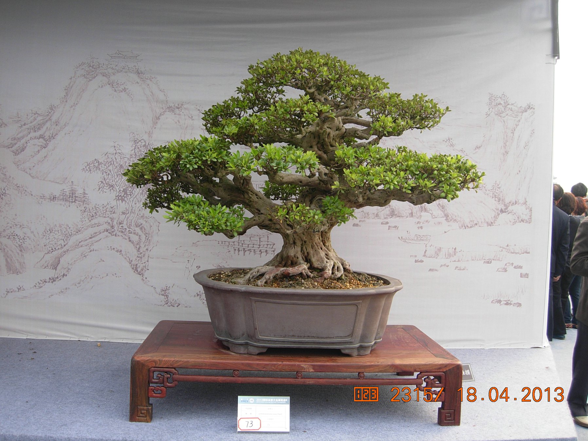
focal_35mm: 36
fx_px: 612
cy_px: 220
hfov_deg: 51.4
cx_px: 294
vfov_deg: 39.7
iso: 50
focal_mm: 7.5
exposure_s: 1/152
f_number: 3.8
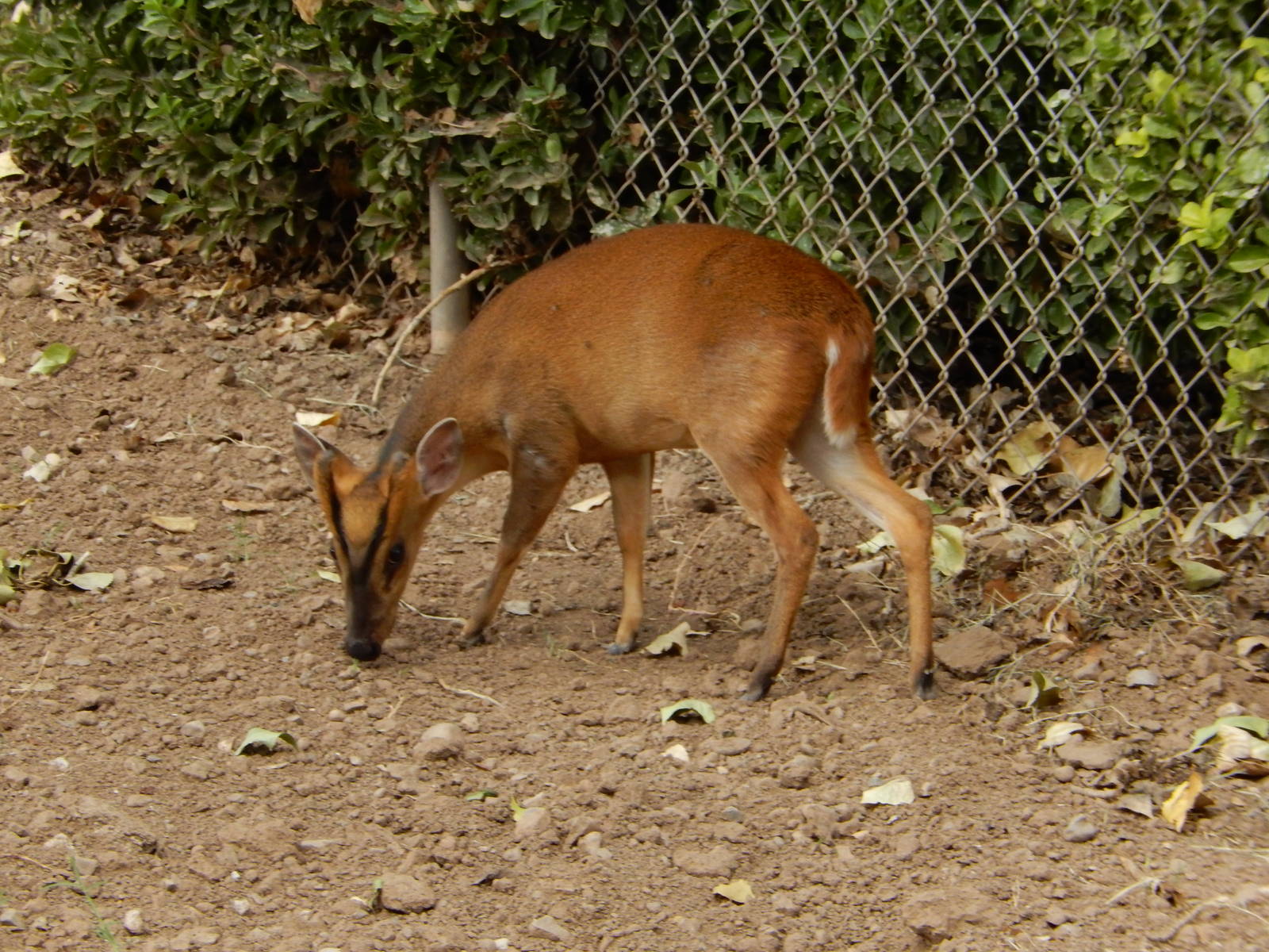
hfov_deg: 11.7
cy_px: 476
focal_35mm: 169
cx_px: 634
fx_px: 6195
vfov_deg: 8.8
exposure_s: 1/125
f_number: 5.7
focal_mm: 30.3
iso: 400
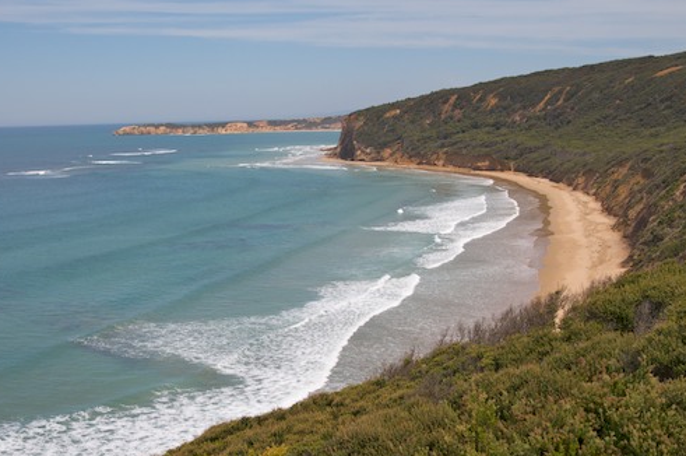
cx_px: 333
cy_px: 256
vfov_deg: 24.5
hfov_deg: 36.3
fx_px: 1047
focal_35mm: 55
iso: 250
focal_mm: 30
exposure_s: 1/500
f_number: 11
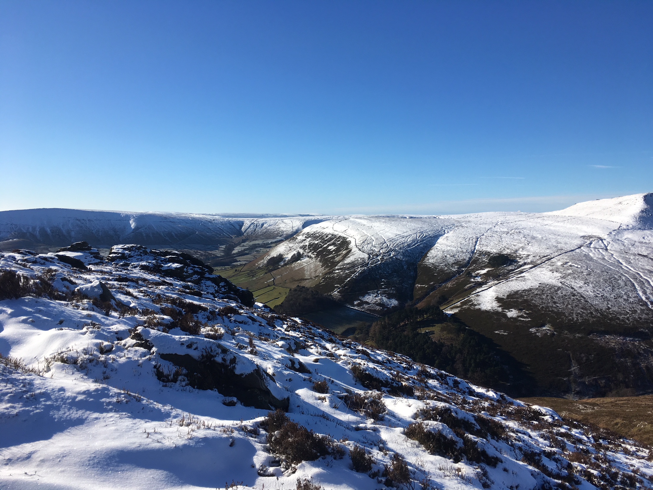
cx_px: 326
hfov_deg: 61.7
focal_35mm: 29
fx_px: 547
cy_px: 245
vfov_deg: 48.2
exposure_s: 1/2024
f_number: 2.2
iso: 25
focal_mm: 4.15
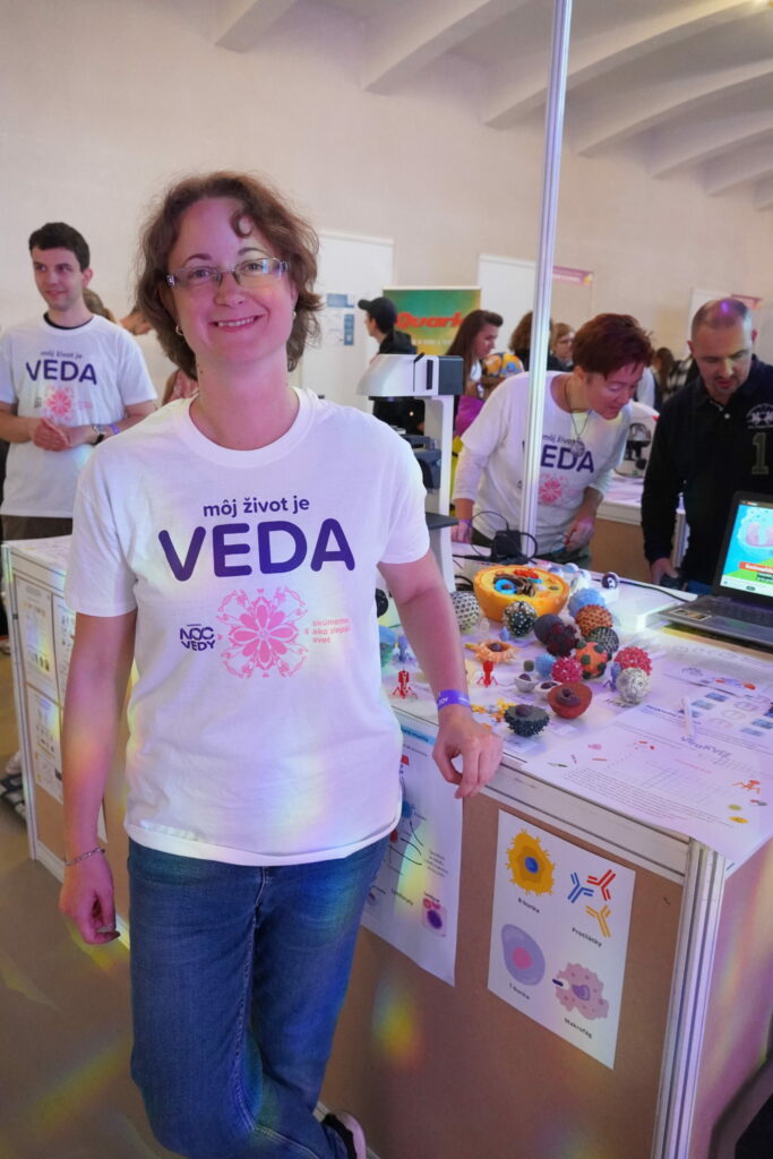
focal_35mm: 27
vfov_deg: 67.4
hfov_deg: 47.9
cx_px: 386
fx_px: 869
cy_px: 580
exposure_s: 1/160
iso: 4000
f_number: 4
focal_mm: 18
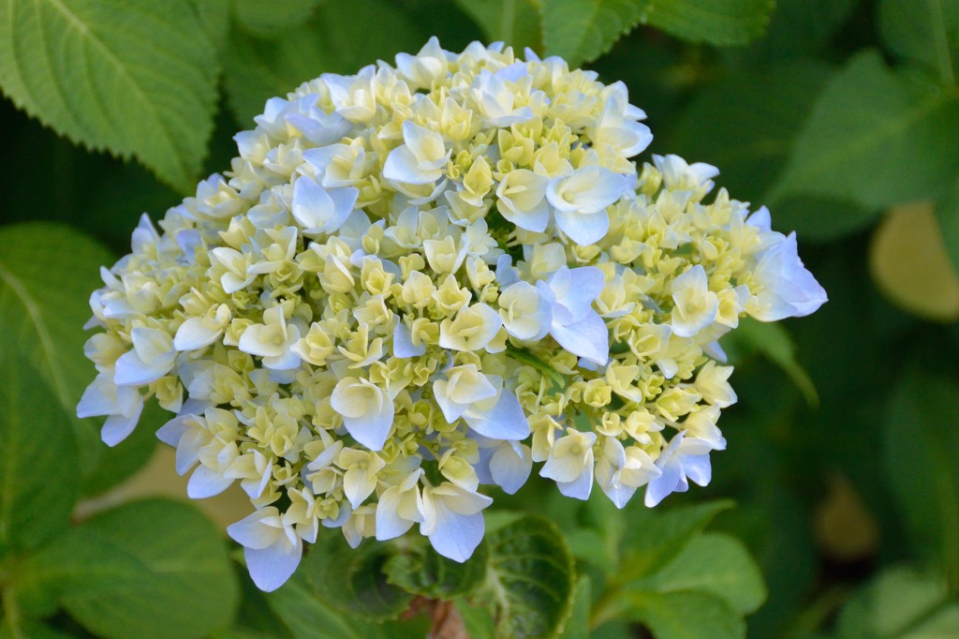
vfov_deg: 13.2
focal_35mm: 104
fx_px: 2769
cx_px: 480
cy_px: 320
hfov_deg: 19.6
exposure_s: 1/640
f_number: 5.6
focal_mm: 38.8
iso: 400
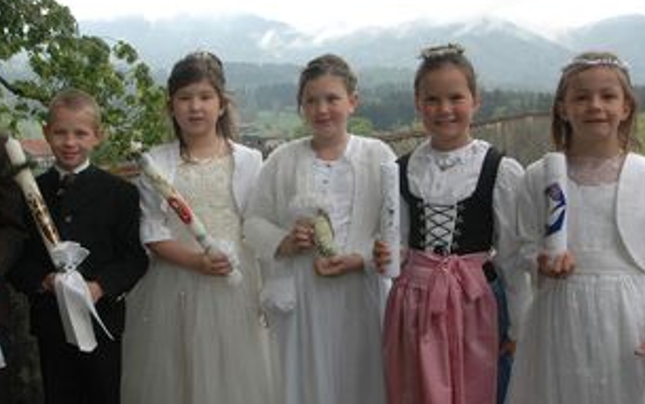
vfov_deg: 31.4
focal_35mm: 41
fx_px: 718
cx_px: 279
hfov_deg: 48.3
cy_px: 206
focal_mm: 17
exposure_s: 1/250
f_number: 8
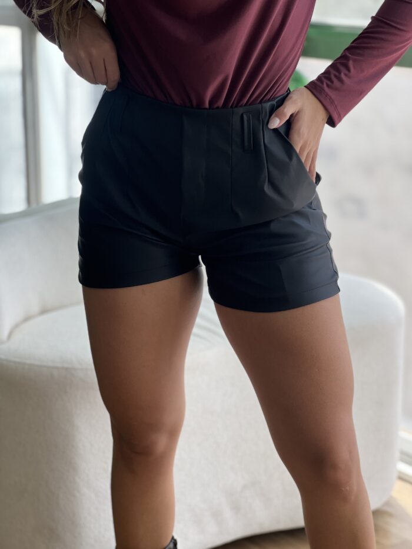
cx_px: 206
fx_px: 1222
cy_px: 274
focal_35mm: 77
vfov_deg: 25.3
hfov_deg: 19.1
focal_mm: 9
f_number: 2.8
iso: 50
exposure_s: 1/120
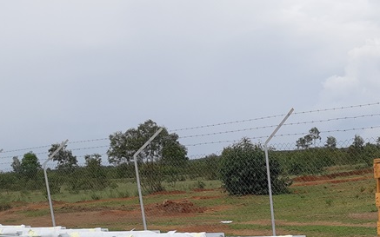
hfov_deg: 30.4
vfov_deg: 19.4
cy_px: 284
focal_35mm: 63
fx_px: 652
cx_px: 370
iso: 40
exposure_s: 1/699
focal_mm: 3.93
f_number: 1.7
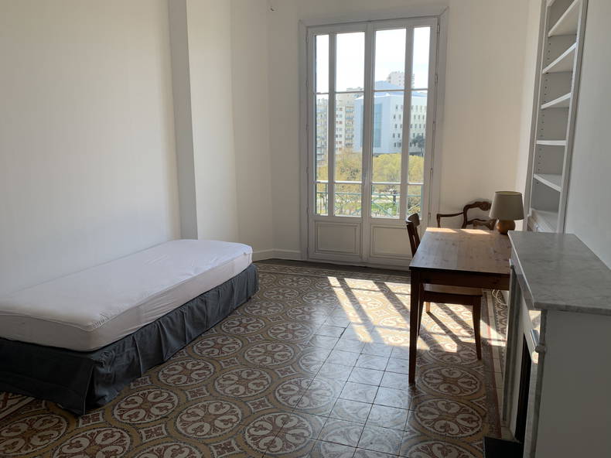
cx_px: 306
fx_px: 459
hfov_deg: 67.3
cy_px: 229
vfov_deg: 53.0
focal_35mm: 26
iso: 25
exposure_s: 1/222
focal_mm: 4.25
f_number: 1.8
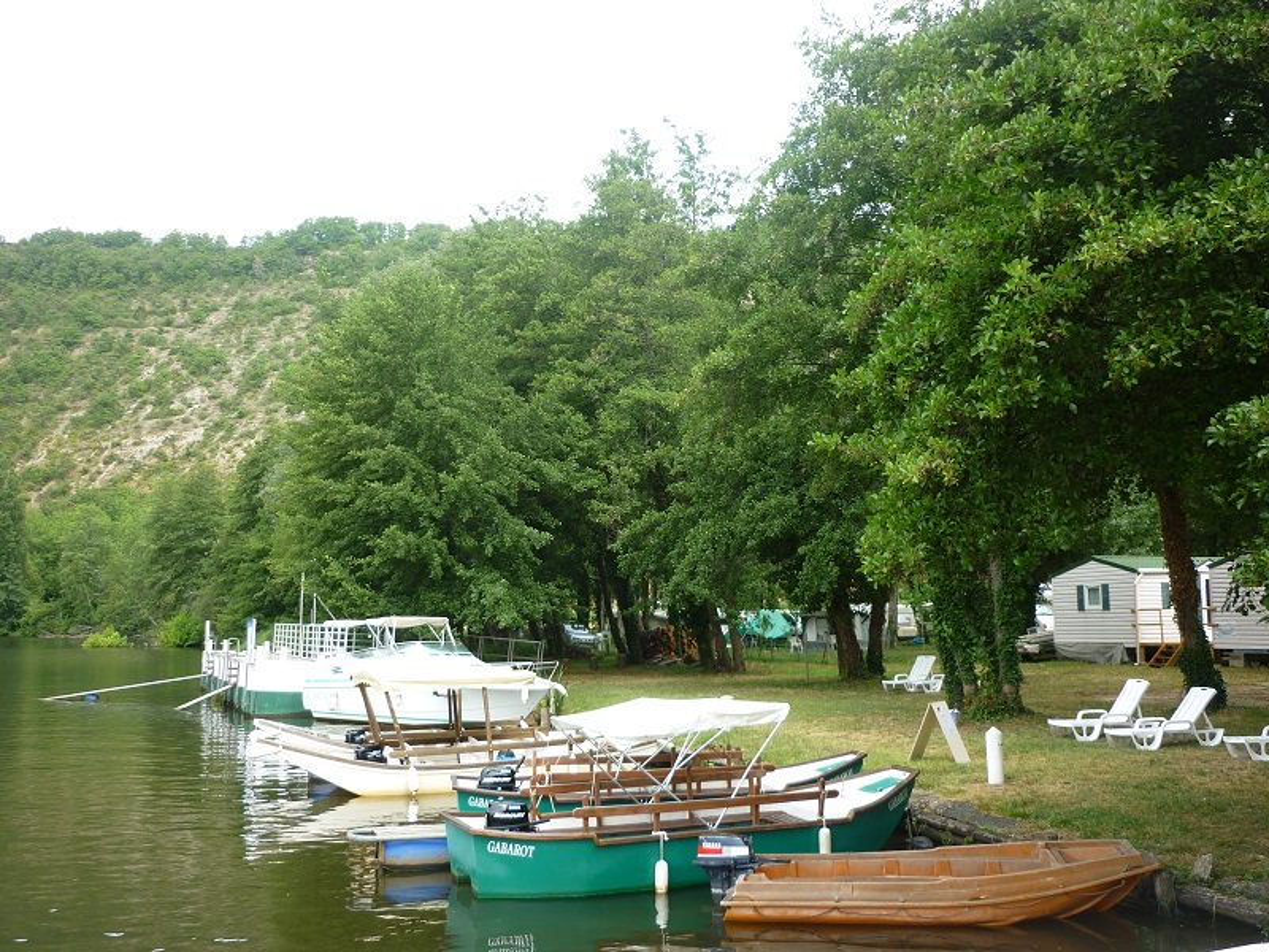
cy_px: 476
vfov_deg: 41.8
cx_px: 634
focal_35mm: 34
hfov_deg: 54.0
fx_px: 1246
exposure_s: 1/320
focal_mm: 5.5
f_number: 2.8
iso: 80
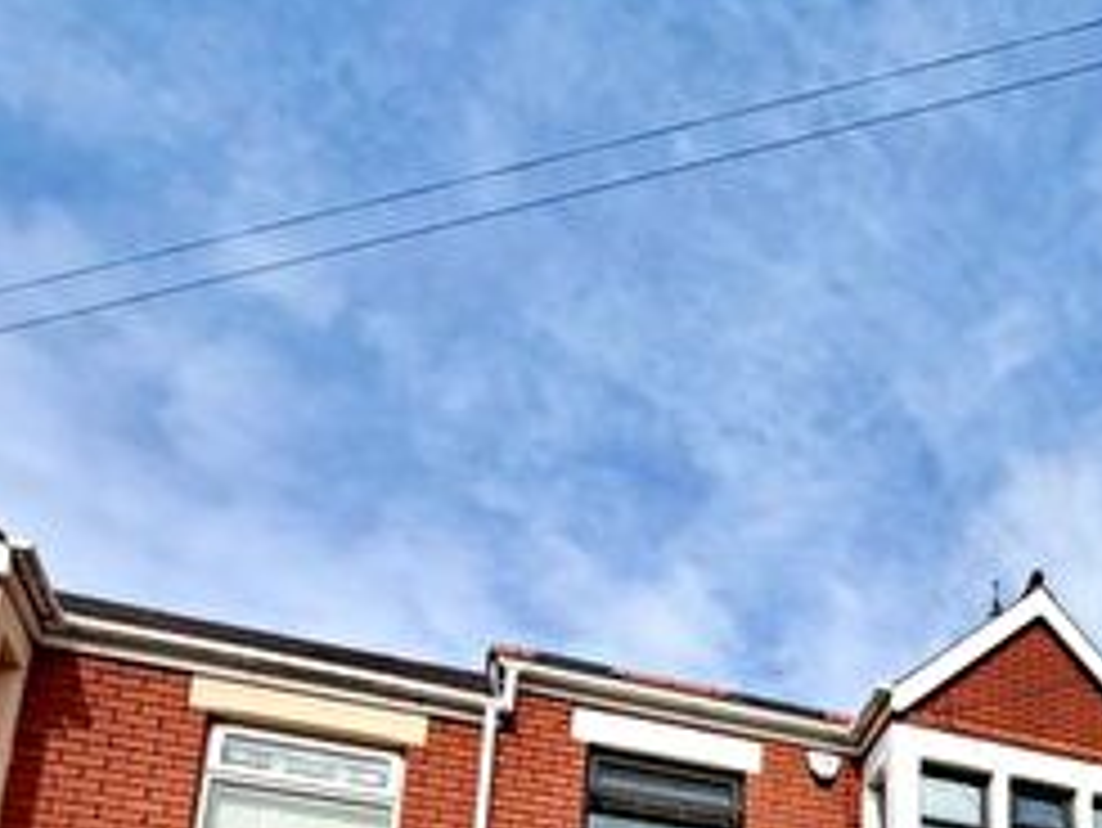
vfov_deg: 29.0
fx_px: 1274
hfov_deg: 41.6
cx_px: 1062
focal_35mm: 40
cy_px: 1087
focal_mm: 2.22
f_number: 2.2
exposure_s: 1/1033
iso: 20
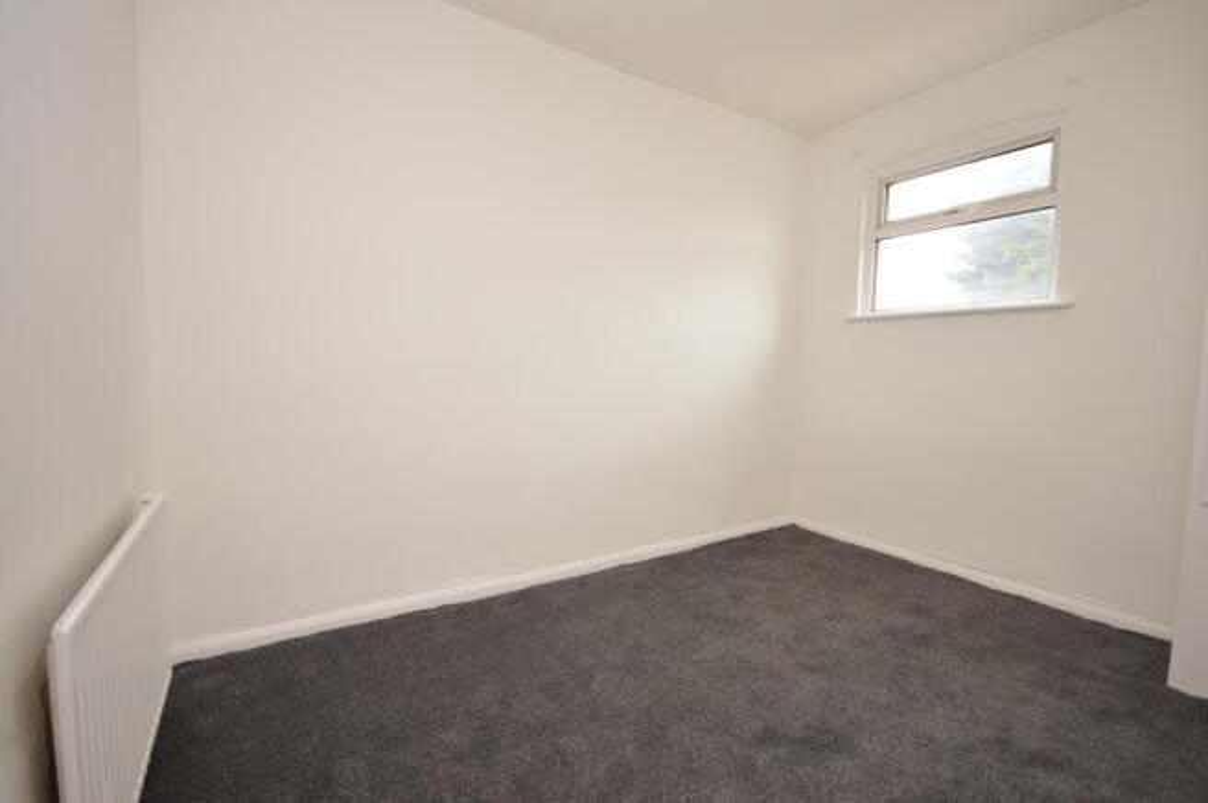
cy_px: 402
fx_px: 503
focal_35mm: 15
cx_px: 604
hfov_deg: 100.4
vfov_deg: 77.2
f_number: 4.5
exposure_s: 1/80
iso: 400
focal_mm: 10
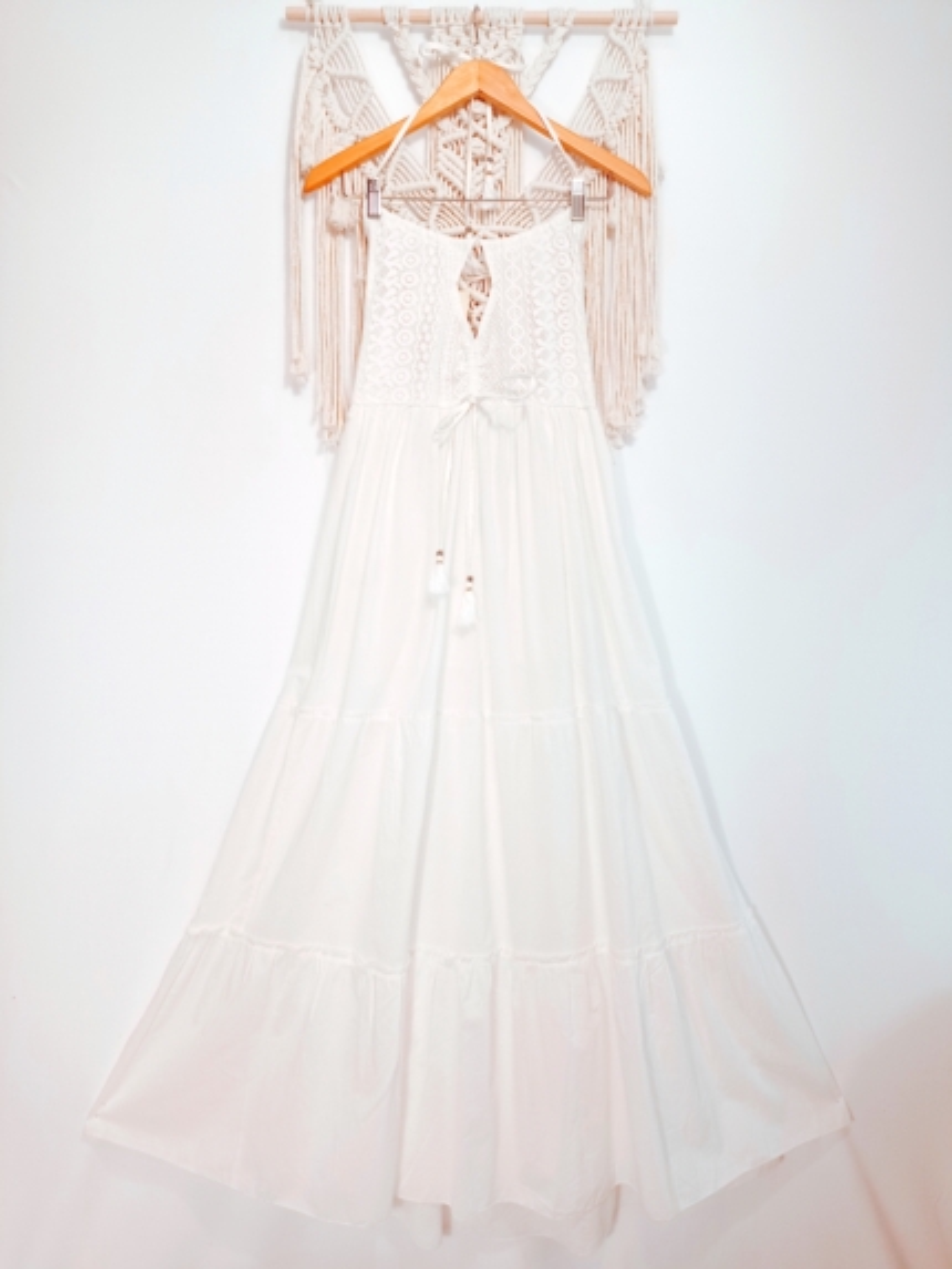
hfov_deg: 49.8
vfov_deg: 63.4
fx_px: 1026
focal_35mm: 28
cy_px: 634
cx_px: 476
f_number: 1.79
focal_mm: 4.74
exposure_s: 1/248
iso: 100
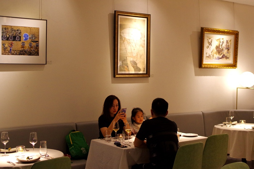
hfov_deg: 42.7
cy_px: 84
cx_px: 127
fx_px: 325
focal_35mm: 46
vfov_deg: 29.3
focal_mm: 31
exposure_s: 1/60
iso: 1600
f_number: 3.2
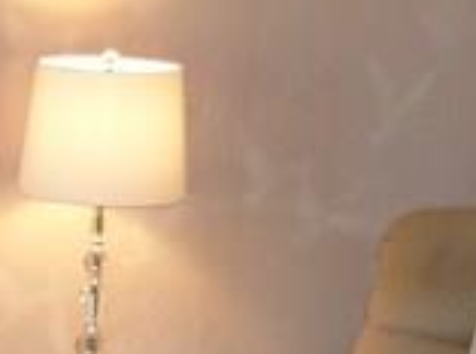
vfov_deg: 9.4
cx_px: -218
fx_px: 2154
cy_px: 339
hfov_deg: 12.1
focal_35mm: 157
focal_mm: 4.3
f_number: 3.3
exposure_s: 1/60
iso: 320
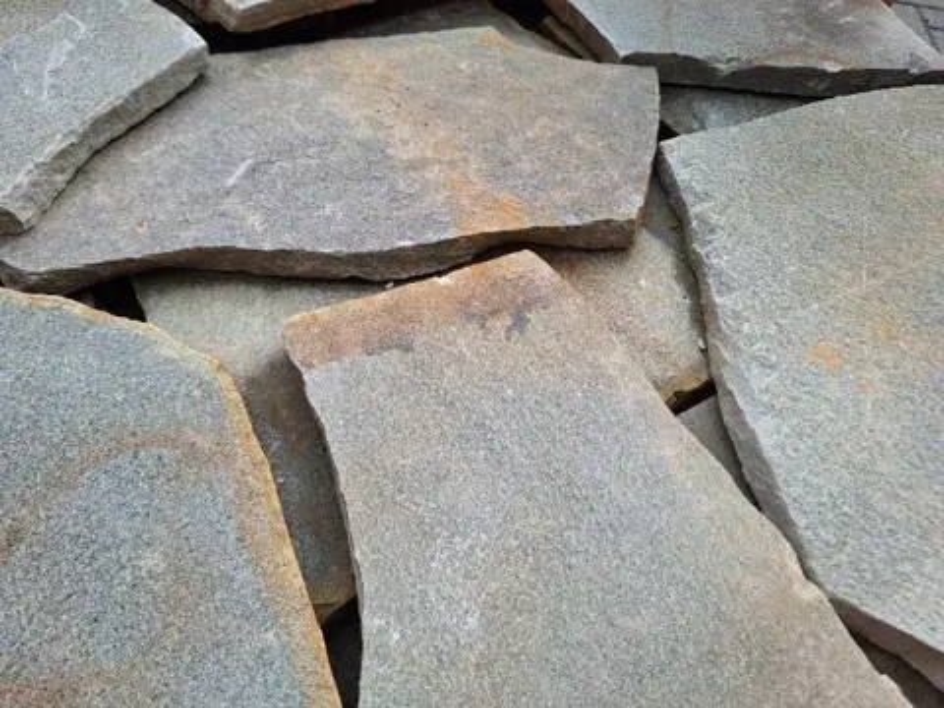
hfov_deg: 73.9
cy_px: 354
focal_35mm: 23
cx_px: 472
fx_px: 627
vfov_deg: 58.9
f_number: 1.8
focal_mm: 5.54
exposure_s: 1/434
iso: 40
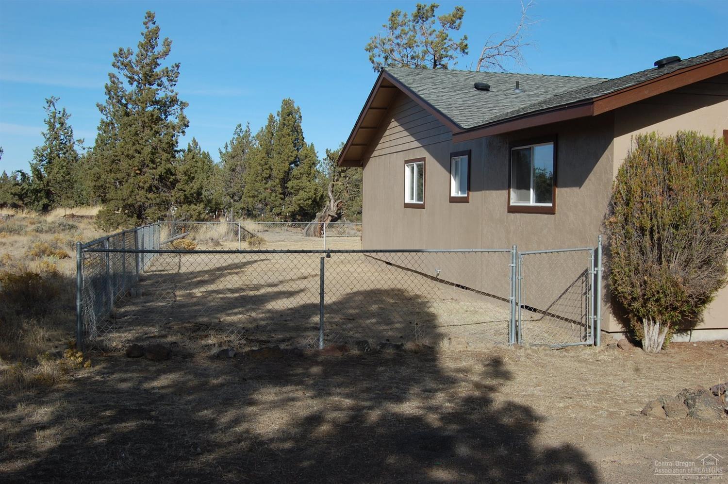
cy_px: 242
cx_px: 364
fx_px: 788
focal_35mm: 39
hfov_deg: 49.6
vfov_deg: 34.1
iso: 200
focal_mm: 26
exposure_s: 1/320
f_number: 9
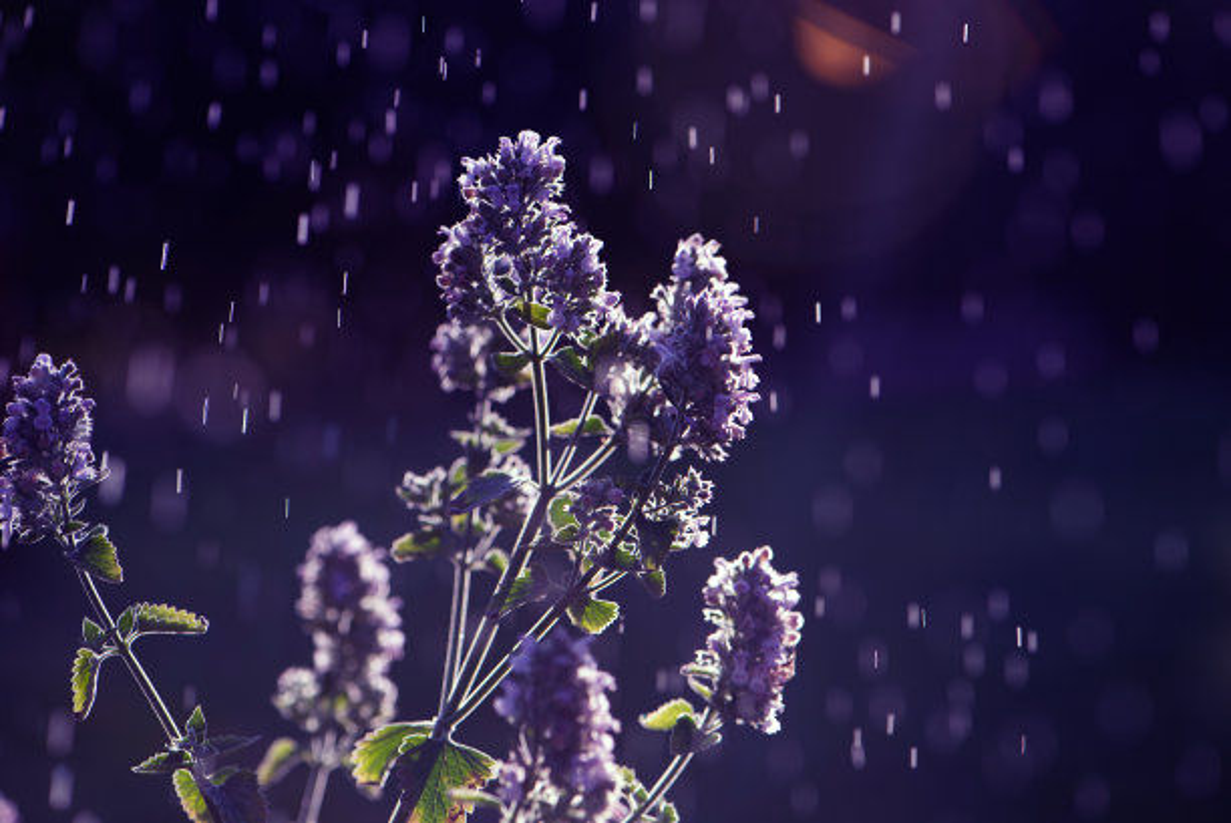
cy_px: 412
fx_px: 3593
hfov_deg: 19.4
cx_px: 616
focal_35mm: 105
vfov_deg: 13.1
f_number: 6.3
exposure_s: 1/400
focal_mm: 105
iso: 200
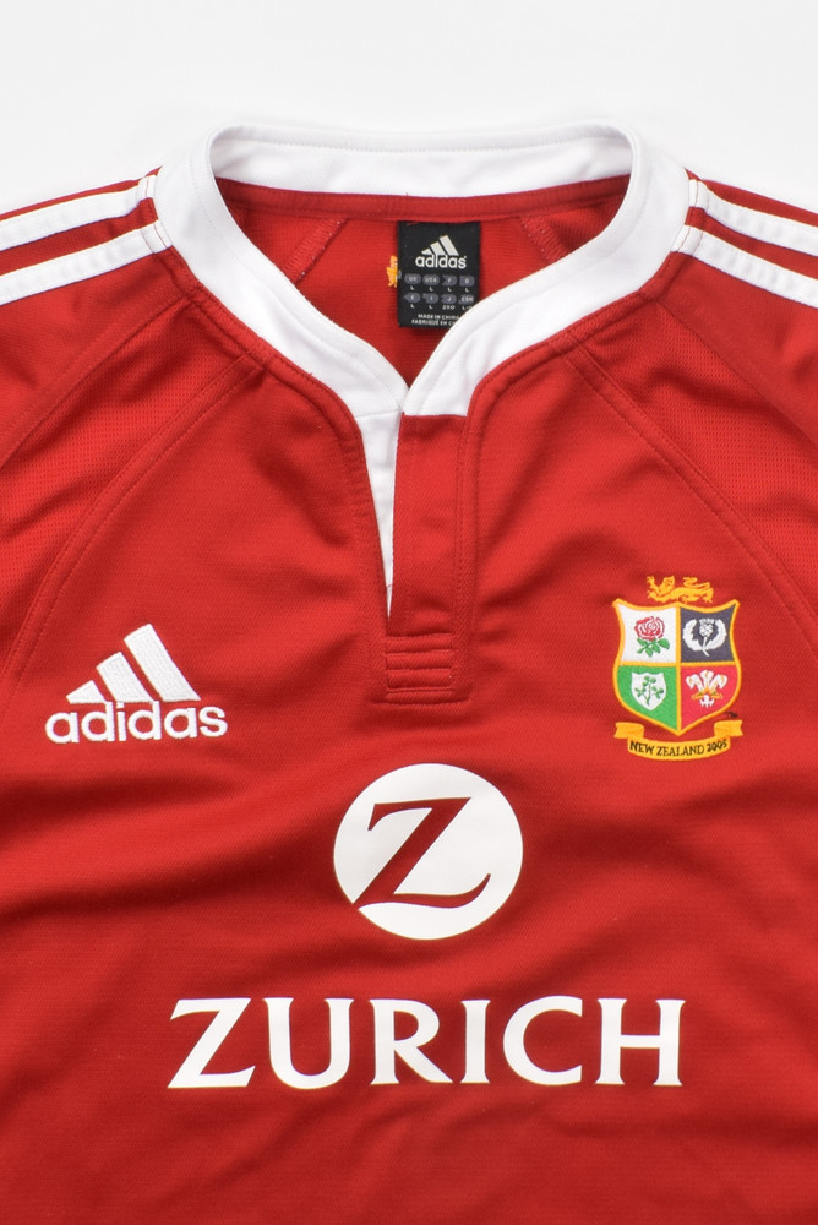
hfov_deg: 43.7
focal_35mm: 30
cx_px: 409
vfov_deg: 61.9
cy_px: 612
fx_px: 1021
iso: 400
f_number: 11
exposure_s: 1/40
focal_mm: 20
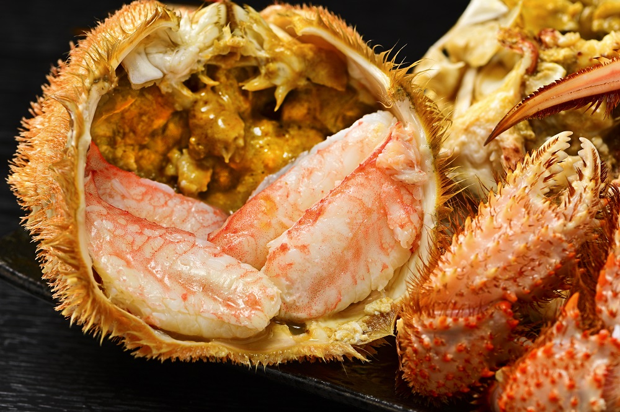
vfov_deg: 13.0
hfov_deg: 19.5
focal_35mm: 105
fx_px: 1807
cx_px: 310
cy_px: 206
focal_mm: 105
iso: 200
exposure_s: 1/125
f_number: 11
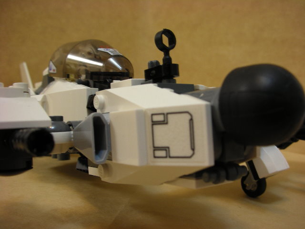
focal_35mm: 35
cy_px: 114
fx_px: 308
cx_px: 152
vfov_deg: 40.7
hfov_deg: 52.6
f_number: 3
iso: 82
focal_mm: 5.8
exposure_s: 1/3.9
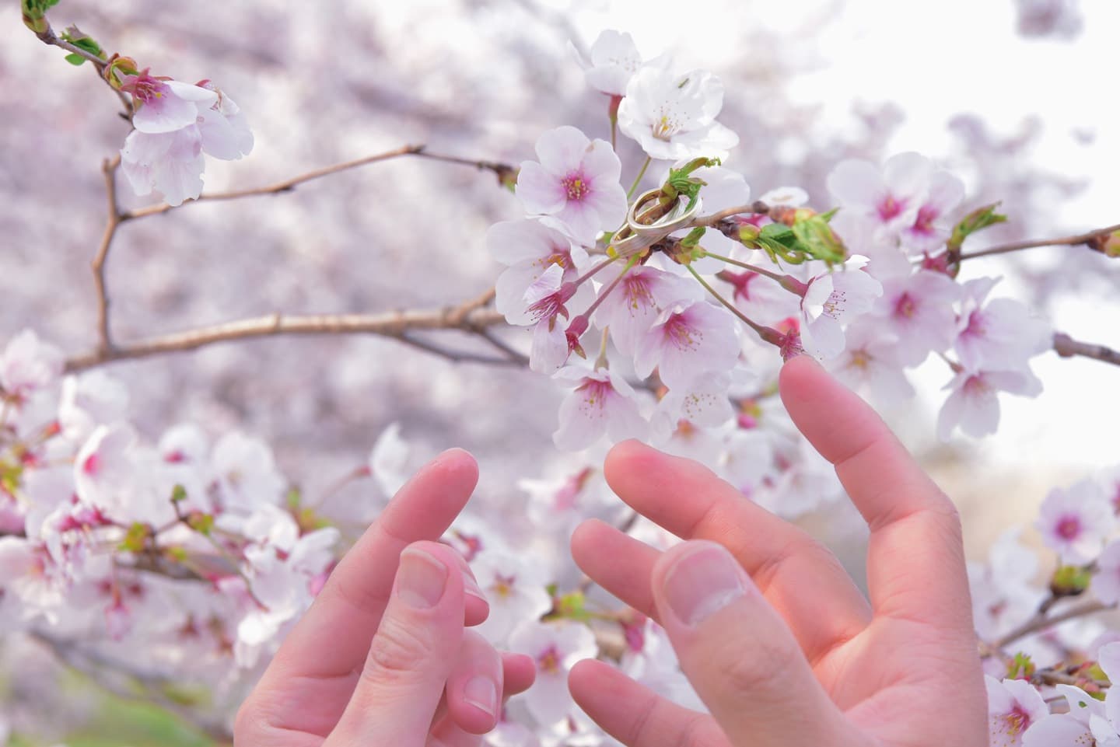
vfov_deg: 19.5
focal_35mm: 70
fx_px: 2178
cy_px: 374
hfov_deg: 28.8
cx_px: 560
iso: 1000
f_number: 9
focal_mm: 70
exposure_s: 1/250
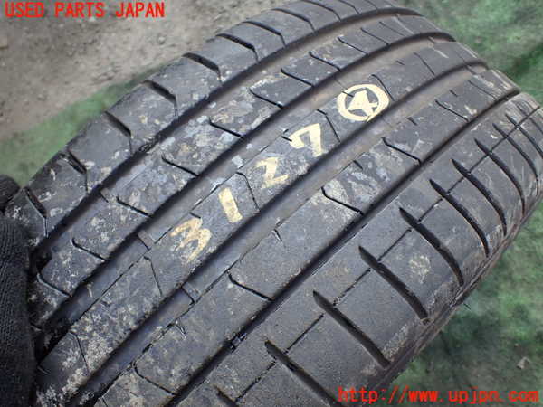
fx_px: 471
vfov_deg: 46.8
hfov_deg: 60.0
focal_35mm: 30
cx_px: 272
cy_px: 204
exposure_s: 1/125
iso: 100
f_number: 2.3
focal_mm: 5.4
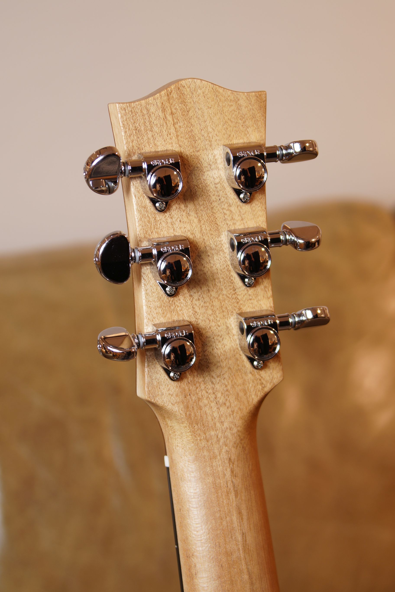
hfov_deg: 15.2
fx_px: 1481
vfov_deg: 22.6
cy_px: 296
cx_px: 198
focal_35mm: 90
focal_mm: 60
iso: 100
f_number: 5
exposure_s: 1/13
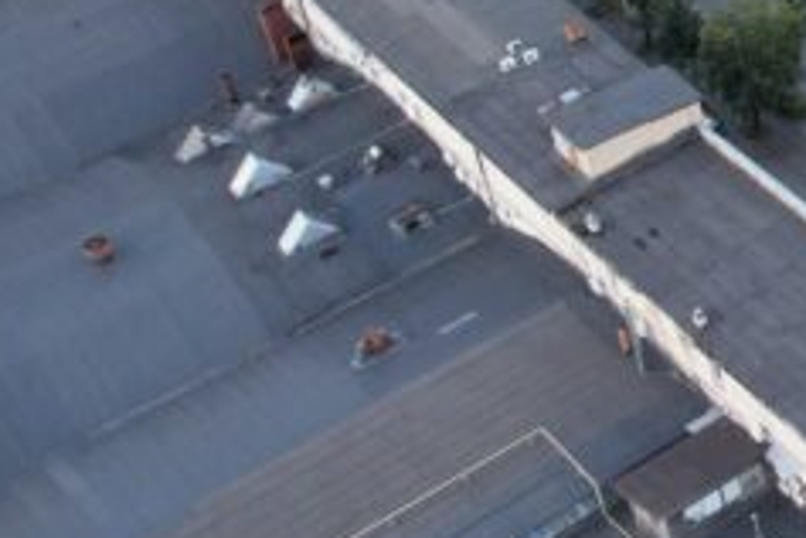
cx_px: 1435
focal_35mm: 95
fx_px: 2127
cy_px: -107
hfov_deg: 17.5
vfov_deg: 14.0
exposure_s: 1/250
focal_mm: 8.38
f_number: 2.8
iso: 150
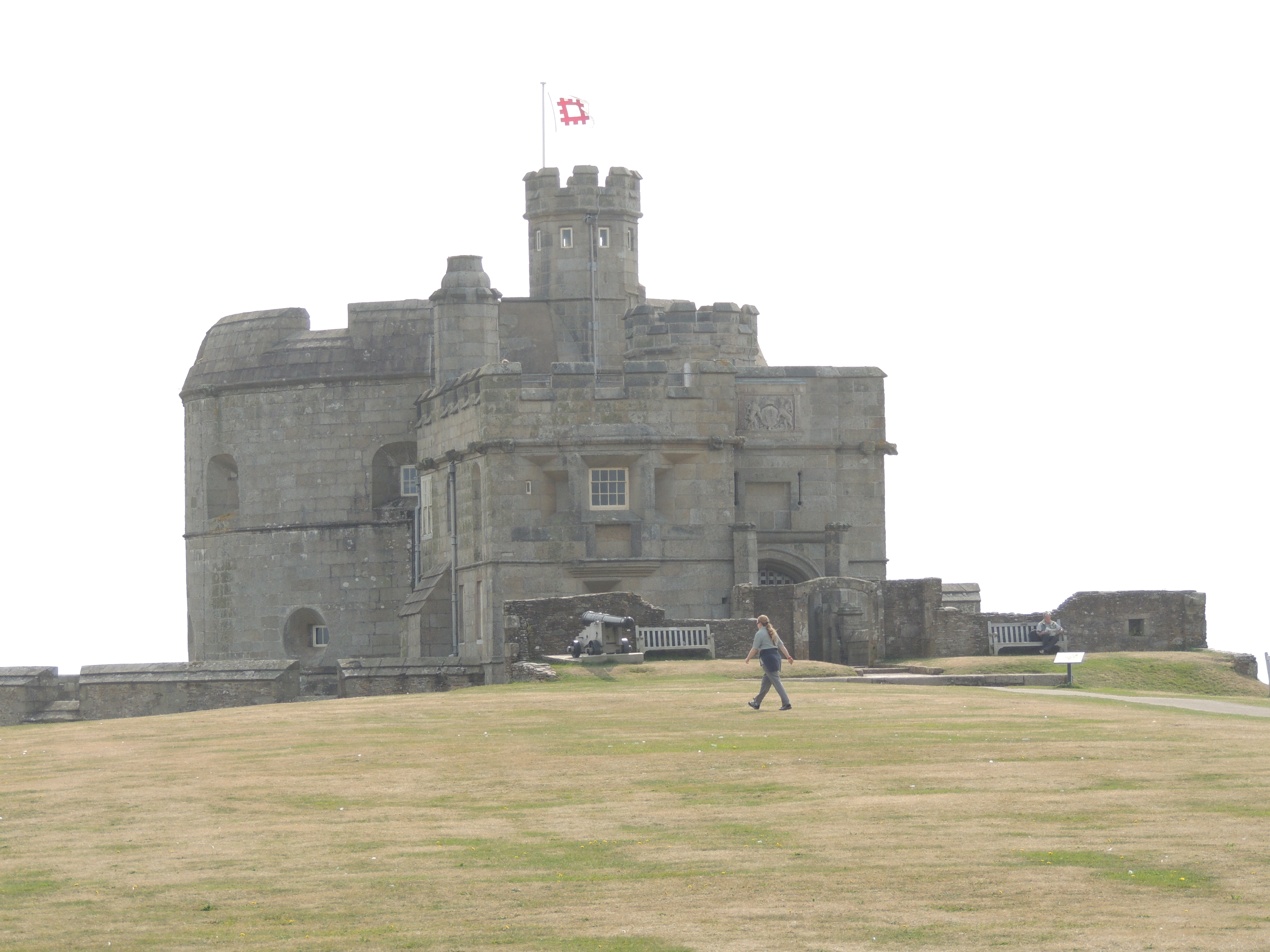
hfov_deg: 13.6
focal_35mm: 145
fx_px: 5320
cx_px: 635
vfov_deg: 10.2
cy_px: 476
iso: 125
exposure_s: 1/500
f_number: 4.4
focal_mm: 25.8
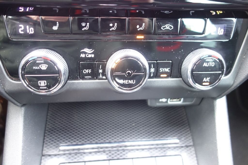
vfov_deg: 46.4
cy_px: 82
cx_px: 124
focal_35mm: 28
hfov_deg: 65.5
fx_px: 193
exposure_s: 1/30
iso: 500
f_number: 1.8
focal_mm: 10.4
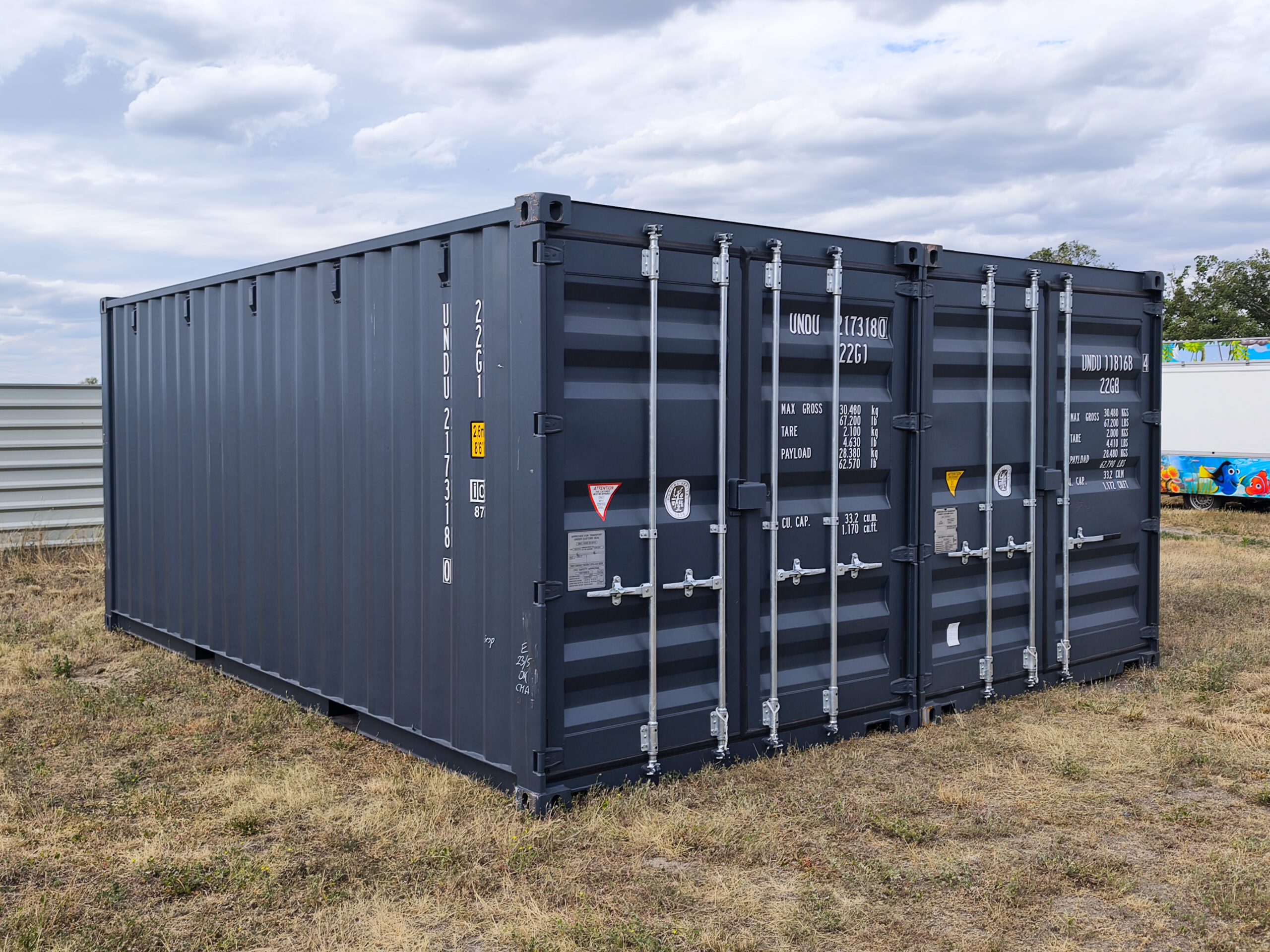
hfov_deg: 55.4
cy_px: 476
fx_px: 1211
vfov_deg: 42.9
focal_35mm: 33
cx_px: 635
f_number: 1.6
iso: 50
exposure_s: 1/1902
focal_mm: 6.57
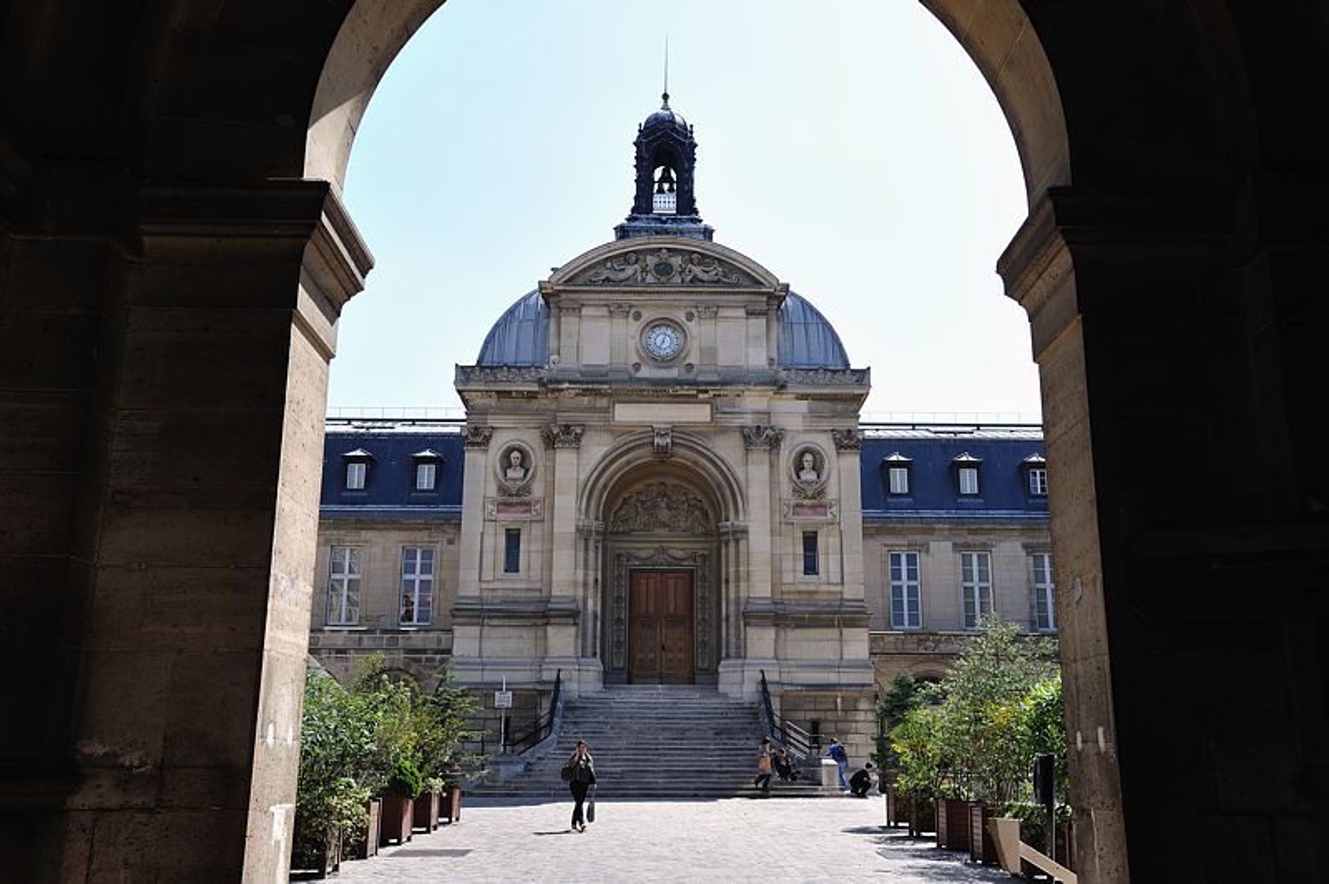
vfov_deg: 37.8
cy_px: 442
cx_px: 664
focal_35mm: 35
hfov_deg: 54.5
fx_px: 1291
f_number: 9
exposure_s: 1/250
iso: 200
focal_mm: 35
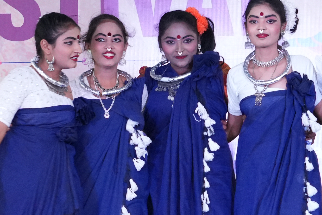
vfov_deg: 5.8
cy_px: 86
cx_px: 125
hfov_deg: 8.7
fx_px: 2111
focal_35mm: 236
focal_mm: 50
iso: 2000
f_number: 5
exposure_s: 1/160
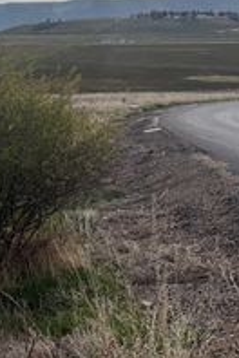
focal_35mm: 63
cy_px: 23
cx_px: -103
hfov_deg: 19.3
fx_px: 627
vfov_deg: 30.2
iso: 64
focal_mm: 6.76
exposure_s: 1/14286
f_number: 1.78
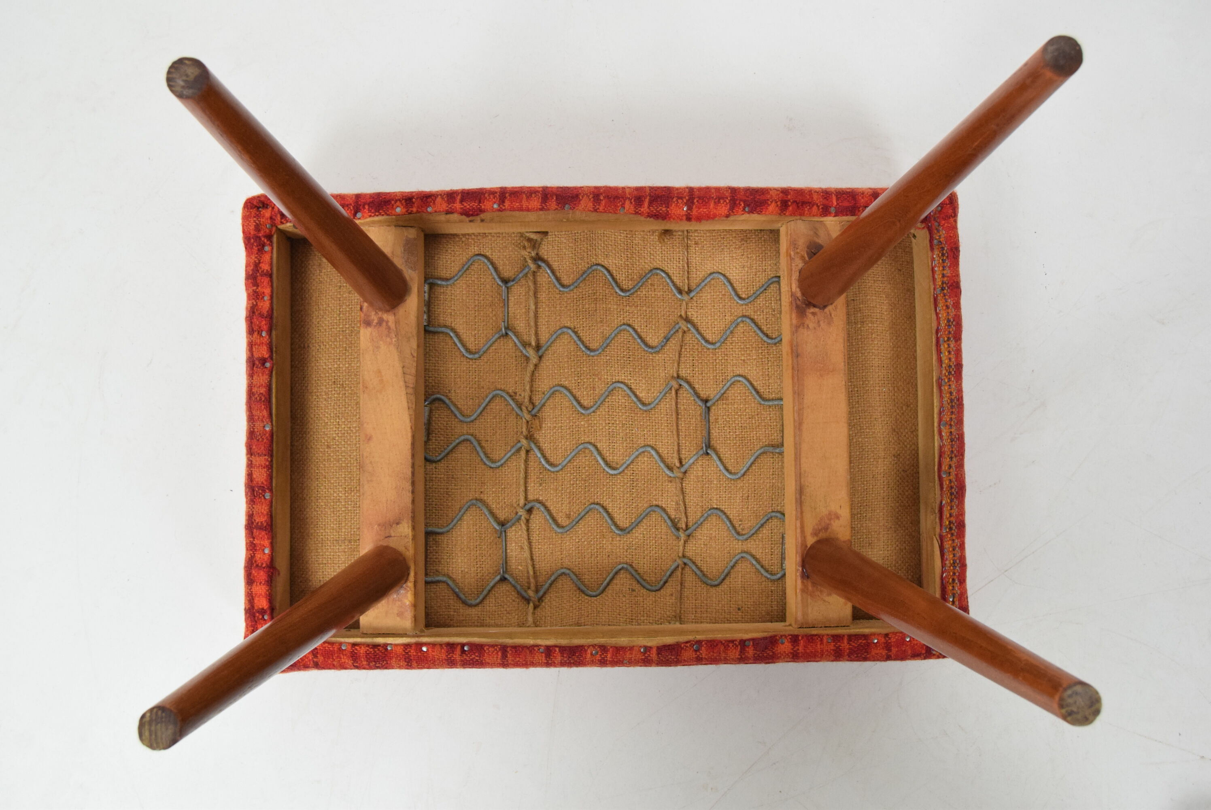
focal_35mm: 39
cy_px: 405
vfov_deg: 34.3
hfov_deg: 49.5
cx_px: 606
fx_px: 1313
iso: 1600
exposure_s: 1/125
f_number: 5.6
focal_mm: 26
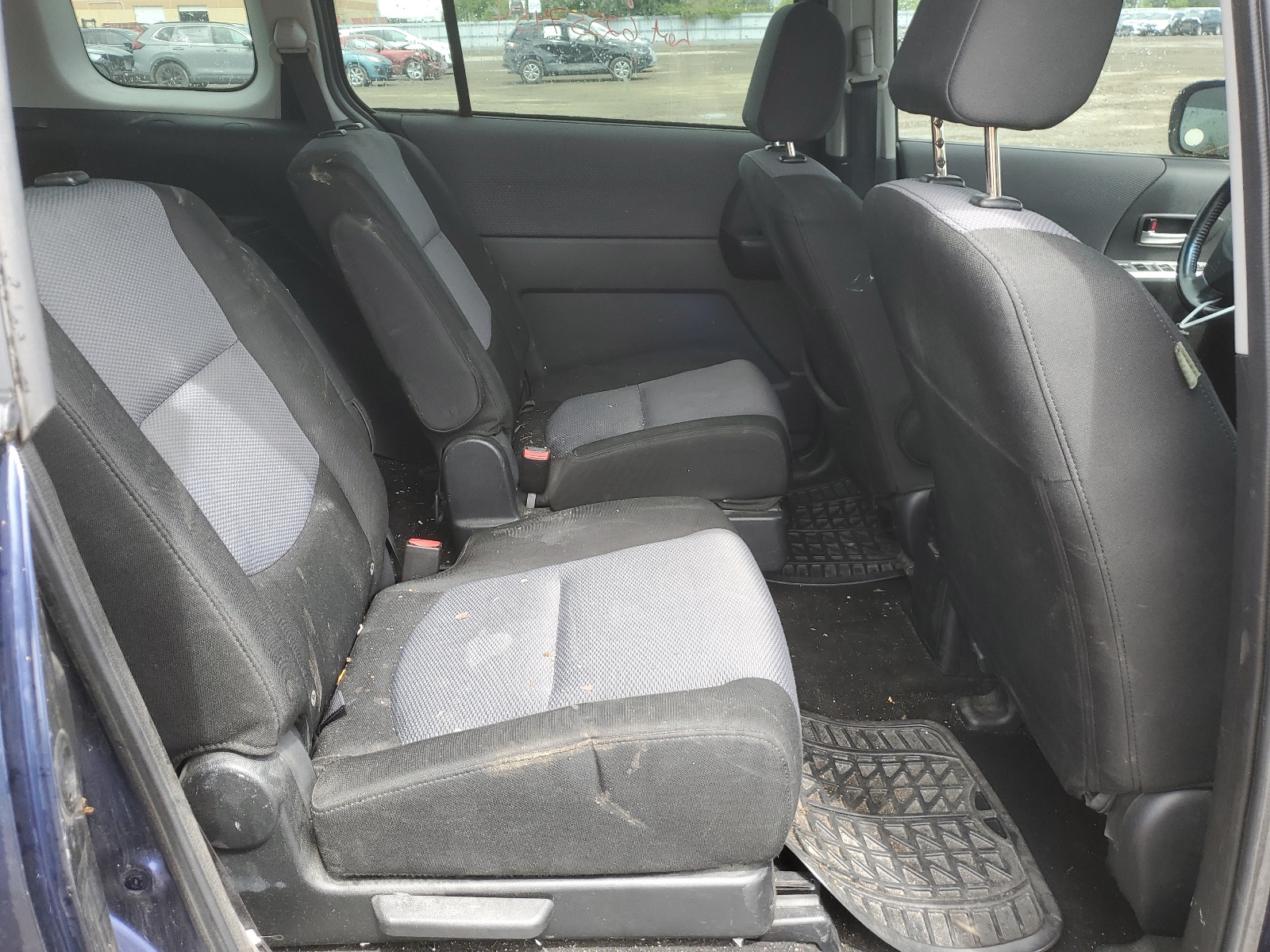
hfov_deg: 67.3
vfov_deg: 53.1
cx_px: 635
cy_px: 476
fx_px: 954
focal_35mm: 26
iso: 50
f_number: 1.5
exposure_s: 1/312
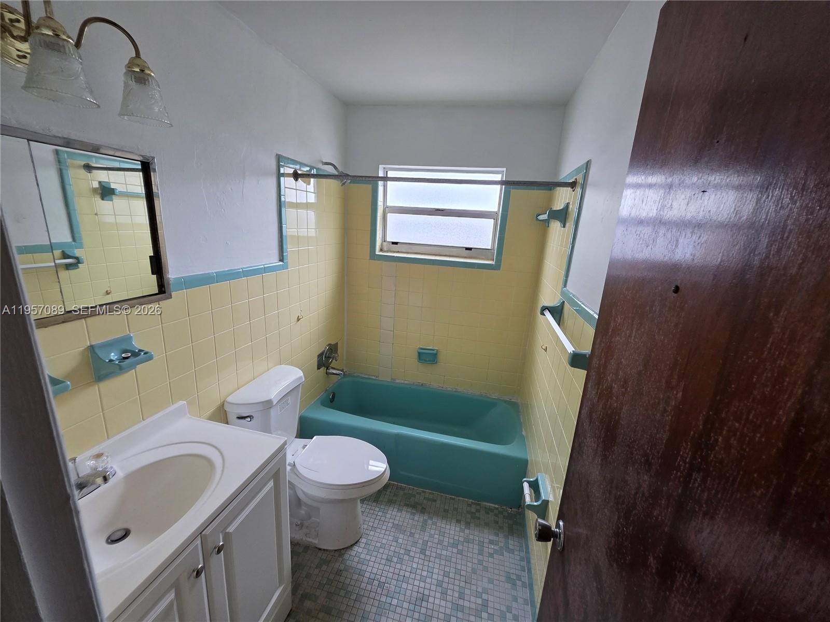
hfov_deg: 106.2
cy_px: 311
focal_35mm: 13
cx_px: 415
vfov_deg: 89.9
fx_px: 312
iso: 200
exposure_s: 1/120
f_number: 1.9
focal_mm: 2.2
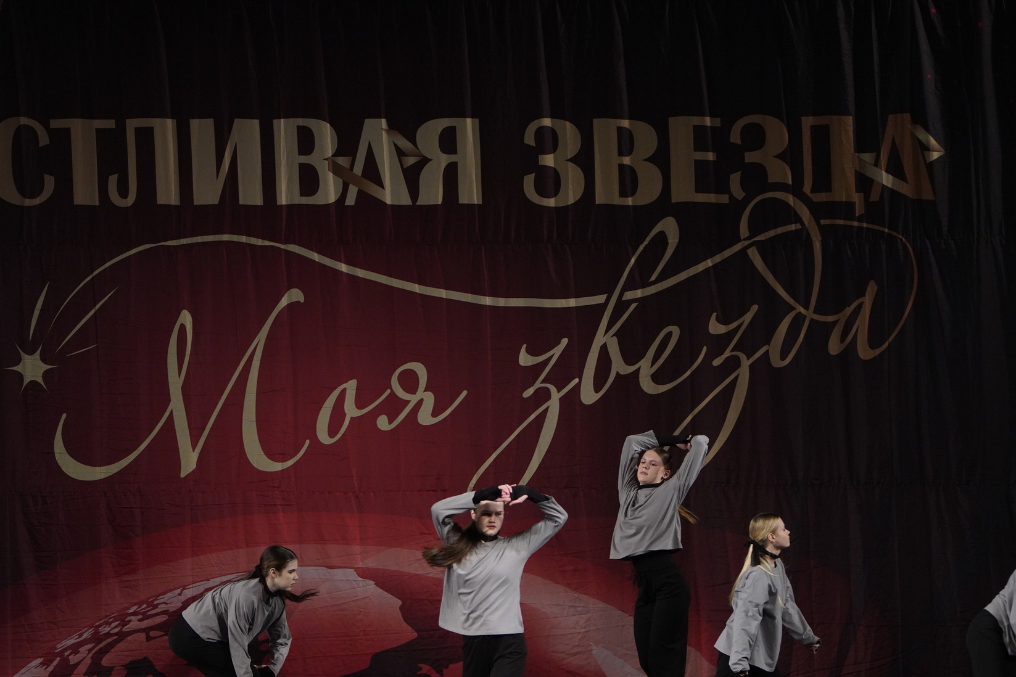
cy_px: 461
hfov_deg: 12.0
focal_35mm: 171
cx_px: 382
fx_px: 4826
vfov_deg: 8.0
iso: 2000
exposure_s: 1/500
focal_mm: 110
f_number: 3.2
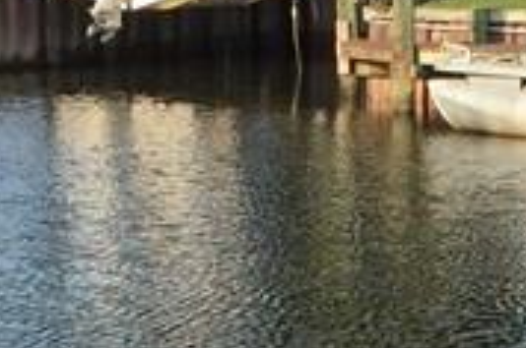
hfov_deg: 11.8
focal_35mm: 174
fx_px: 2538
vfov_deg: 7.7
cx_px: 355
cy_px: 522
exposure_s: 1/989
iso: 32
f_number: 2.2
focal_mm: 4.15
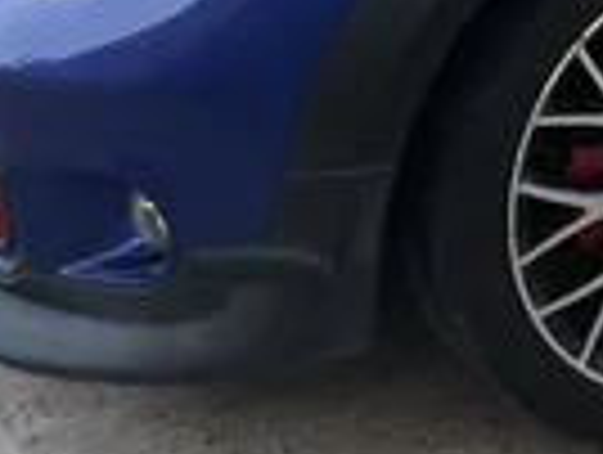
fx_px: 2164
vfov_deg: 10.9
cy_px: -445
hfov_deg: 14.5
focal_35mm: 124
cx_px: 968
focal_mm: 4.2
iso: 125
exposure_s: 1/115
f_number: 1.6
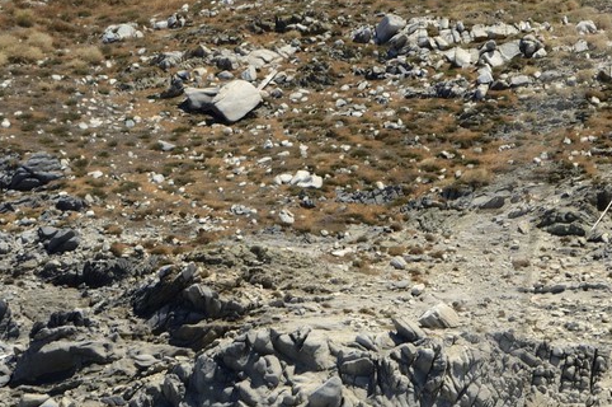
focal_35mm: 598
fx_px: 10152
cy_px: 337
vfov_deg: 2.3
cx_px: 987
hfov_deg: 3.4
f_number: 11
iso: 200
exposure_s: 1/320
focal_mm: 180
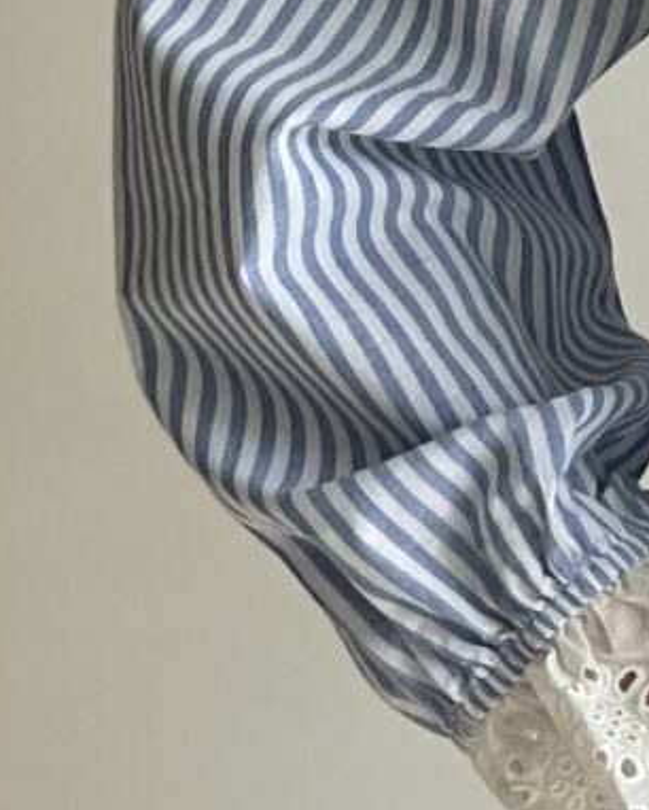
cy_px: -339
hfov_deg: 5.5
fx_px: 6525
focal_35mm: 272
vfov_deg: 7.0
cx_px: 1402
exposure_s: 1/122
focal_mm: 6
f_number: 2
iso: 80
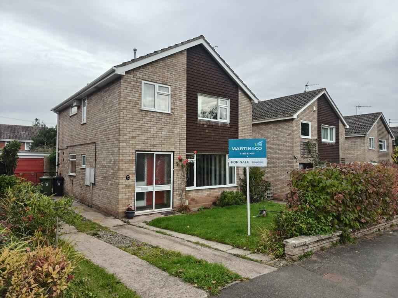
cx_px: 199
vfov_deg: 58.9
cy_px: 149
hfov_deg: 73.9
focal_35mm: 23
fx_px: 264
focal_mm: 6.06
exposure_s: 1/962
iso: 80
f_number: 1.6
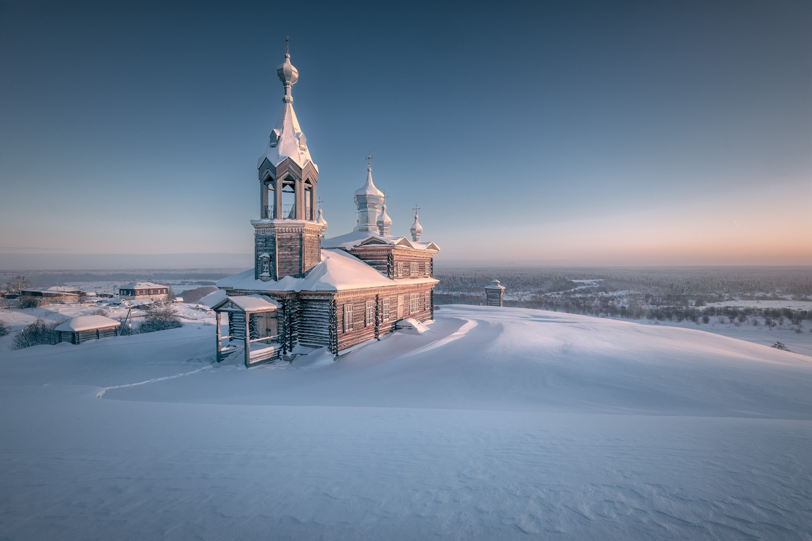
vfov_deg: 73.7
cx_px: 406
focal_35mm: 16
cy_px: 270
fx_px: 361
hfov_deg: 96.7
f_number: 11
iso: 200
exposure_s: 1/60
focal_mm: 10.8
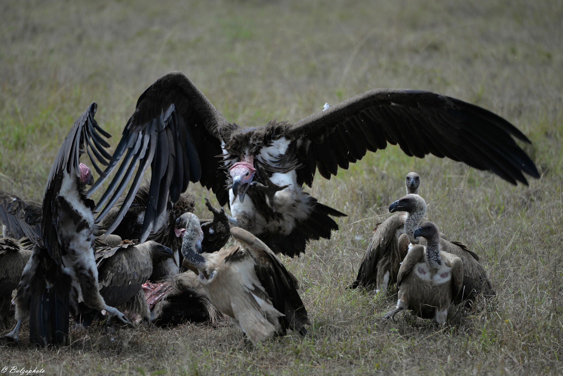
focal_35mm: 400
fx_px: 6257
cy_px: 188
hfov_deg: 5.2
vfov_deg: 3.4
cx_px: 282
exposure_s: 1/640
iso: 100
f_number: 5.6
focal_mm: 400
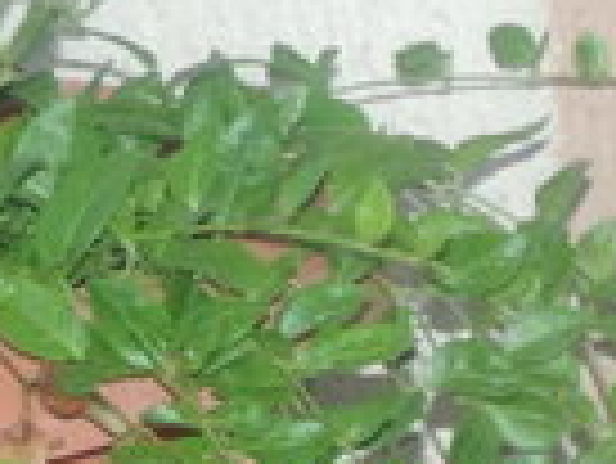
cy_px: 1018
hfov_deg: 3.7
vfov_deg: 2.8
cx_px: 1709
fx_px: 9369
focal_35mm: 526
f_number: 4.1
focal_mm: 16
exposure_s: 1/60
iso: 220
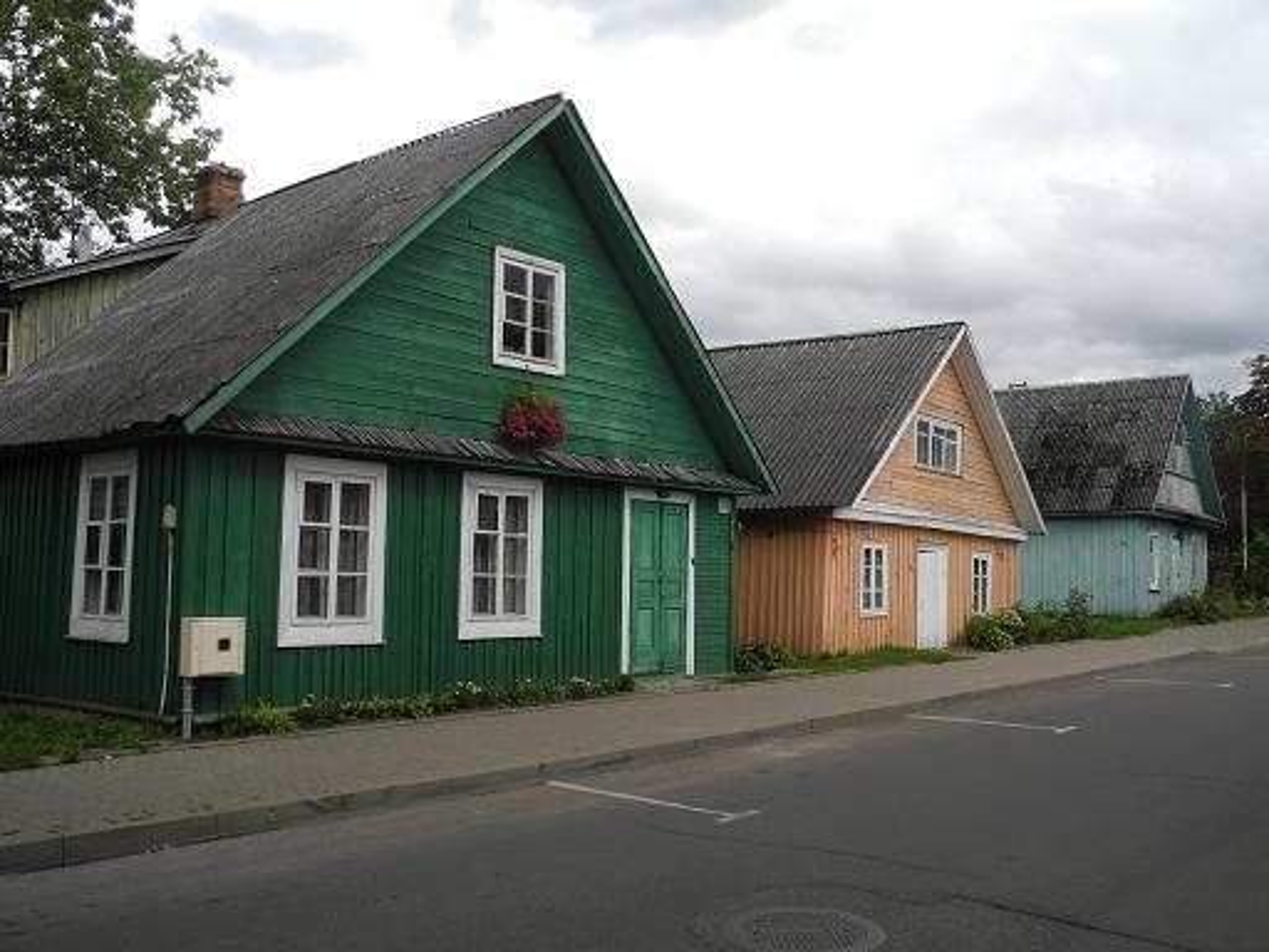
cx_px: 634
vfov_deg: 40.7
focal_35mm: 35
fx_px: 1283
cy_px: 476
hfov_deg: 52.6
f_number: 3.2
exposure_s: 1/800
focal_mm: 7.4
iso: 100
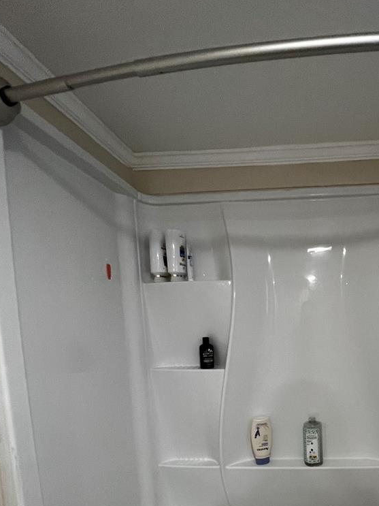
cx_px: 297
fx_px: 307
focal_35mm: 21
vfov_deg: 75.2
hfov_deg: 59.1
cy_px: 357
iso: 250
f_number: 1.8
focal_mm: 1.57
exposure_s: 1/60
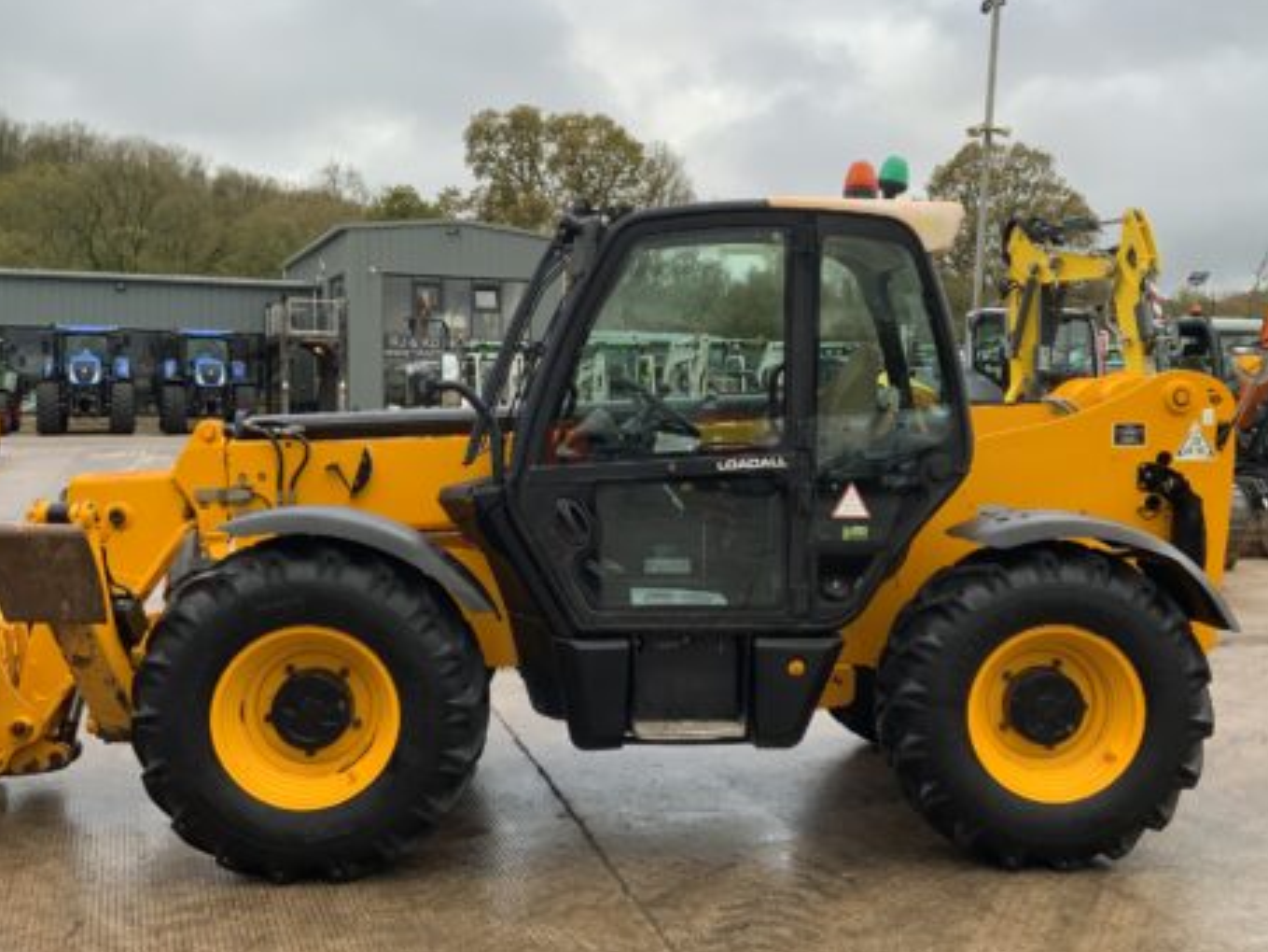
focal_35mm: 41
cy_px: 476
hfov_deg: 45.7
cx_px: 663
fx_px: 1502
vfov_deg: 35.2
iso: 16
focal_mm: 3
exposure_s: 1/190
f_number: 1.8
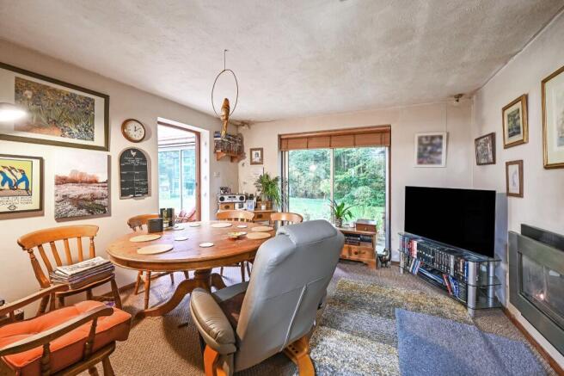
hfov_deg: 104.3
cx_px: 282
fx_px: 219
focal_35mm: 14
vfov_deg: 81.2
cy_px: 188
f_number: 7.1
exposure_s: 1/1.6
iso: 400
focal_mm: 14
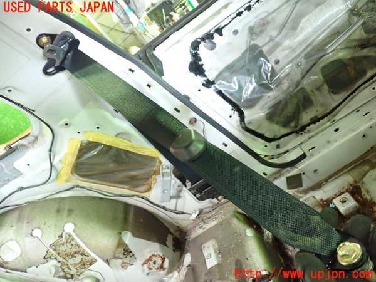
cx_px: 188
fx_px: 326
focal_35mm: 30
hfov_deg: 60.0
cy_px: 141
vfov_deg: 46.8
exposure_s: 1/20
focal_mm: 5.4
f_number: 2.3
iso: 800
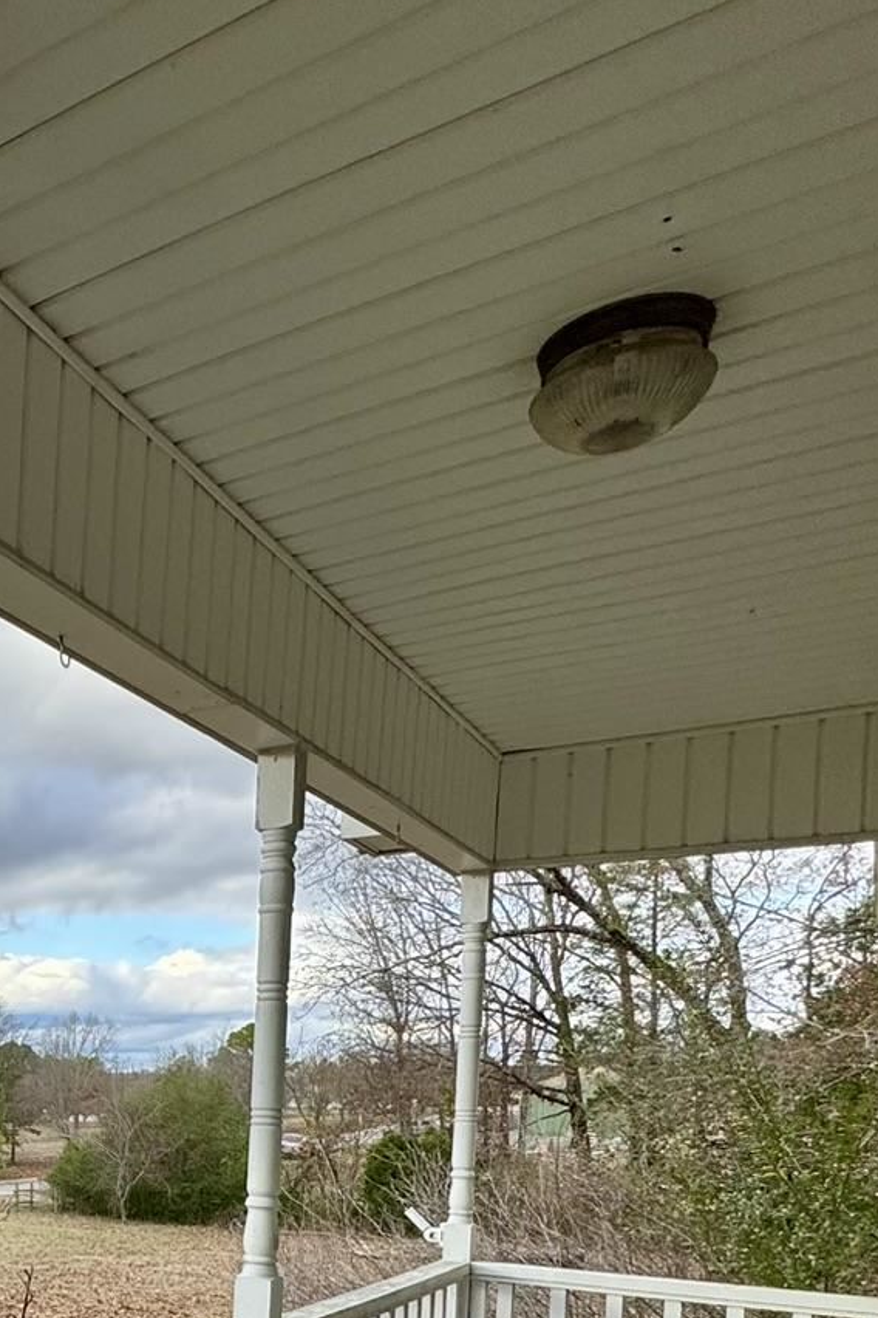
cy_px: 1163
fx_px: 1280
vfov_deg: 49.1
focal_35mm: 35
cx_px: -277
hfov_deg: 29.9
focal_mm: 2.22
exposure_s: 1/433
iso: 40
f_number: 2.2
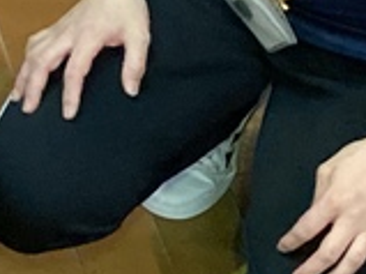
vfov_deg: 7.6
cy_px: 25
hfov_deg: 9.6
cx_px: -320
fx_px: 2060
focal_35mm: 195
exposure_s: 1/40
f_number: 2.4
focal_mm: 3.3
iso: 400
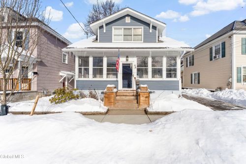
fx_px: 103
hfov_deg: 100.0
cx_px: 123
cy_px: 82
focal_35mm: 15
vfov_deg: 76.9
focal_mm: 15.1
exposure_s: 1/8000
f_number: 6.3
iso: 800
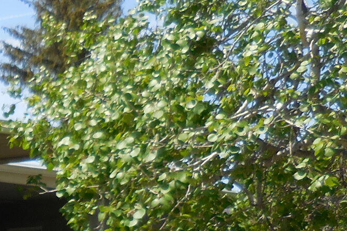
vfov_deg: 15.1
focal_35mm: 88
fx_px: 849
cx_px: -157
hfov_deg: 20.2
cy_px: 263
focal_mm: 4.5
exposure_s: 1/800
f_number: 3.3
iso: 125
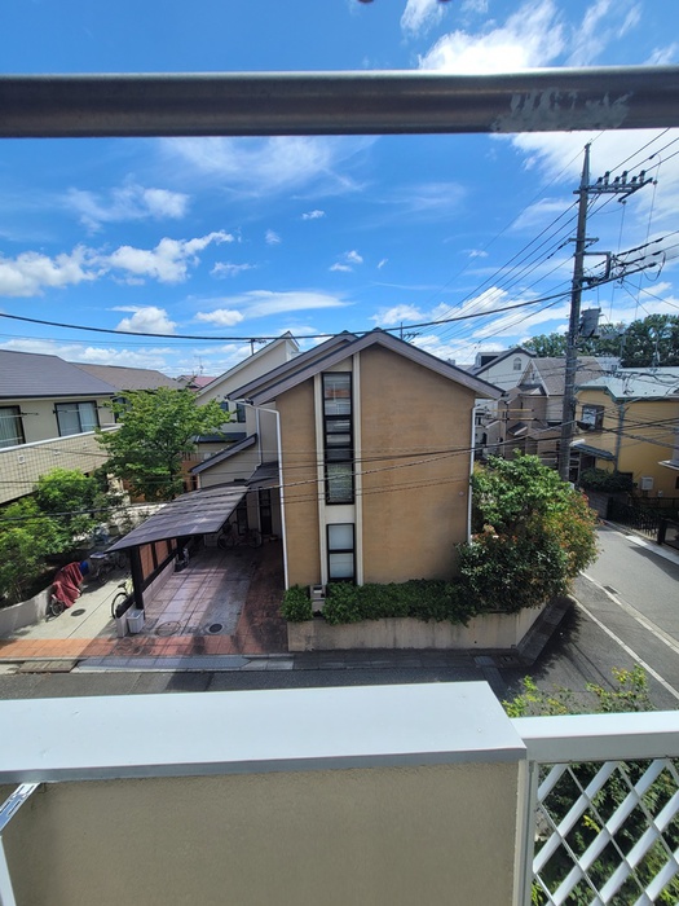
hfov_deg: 89.9
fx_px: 340
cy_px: 453
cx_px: 340
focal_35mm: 13
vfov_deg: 106.2
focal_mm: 2.2
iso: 64
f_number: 2.2
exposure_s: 1/1509
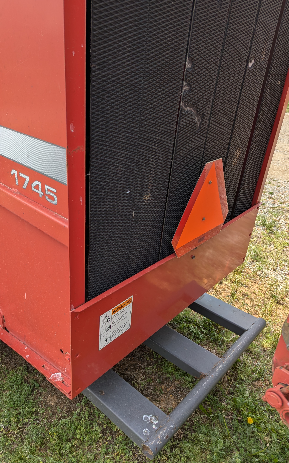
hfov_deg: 47.5
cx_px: 129
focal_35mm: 26
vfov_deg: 70.4
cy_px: 233
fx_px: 328
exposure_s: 1/1155
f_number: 1.85
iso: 49
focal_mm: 6.81
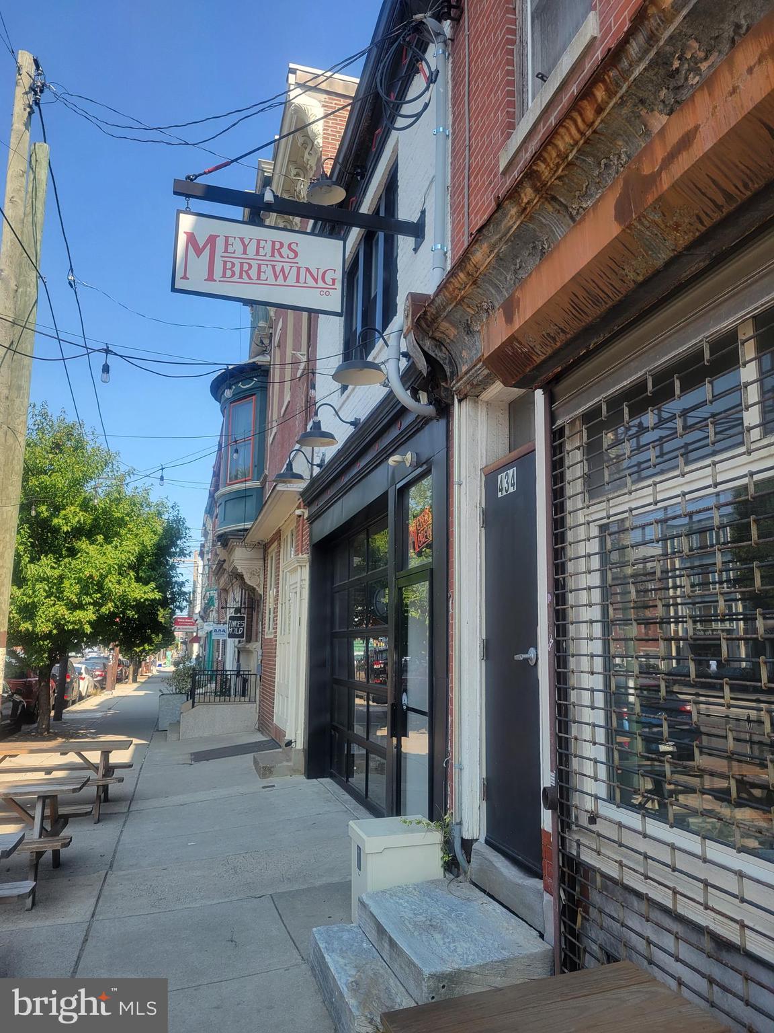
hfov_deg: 53.1
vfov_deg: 67.3
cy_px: 516
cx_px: 387
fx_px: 775
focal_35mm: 26
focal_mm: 5.4
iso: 40
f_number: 1.8
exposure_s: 1/834
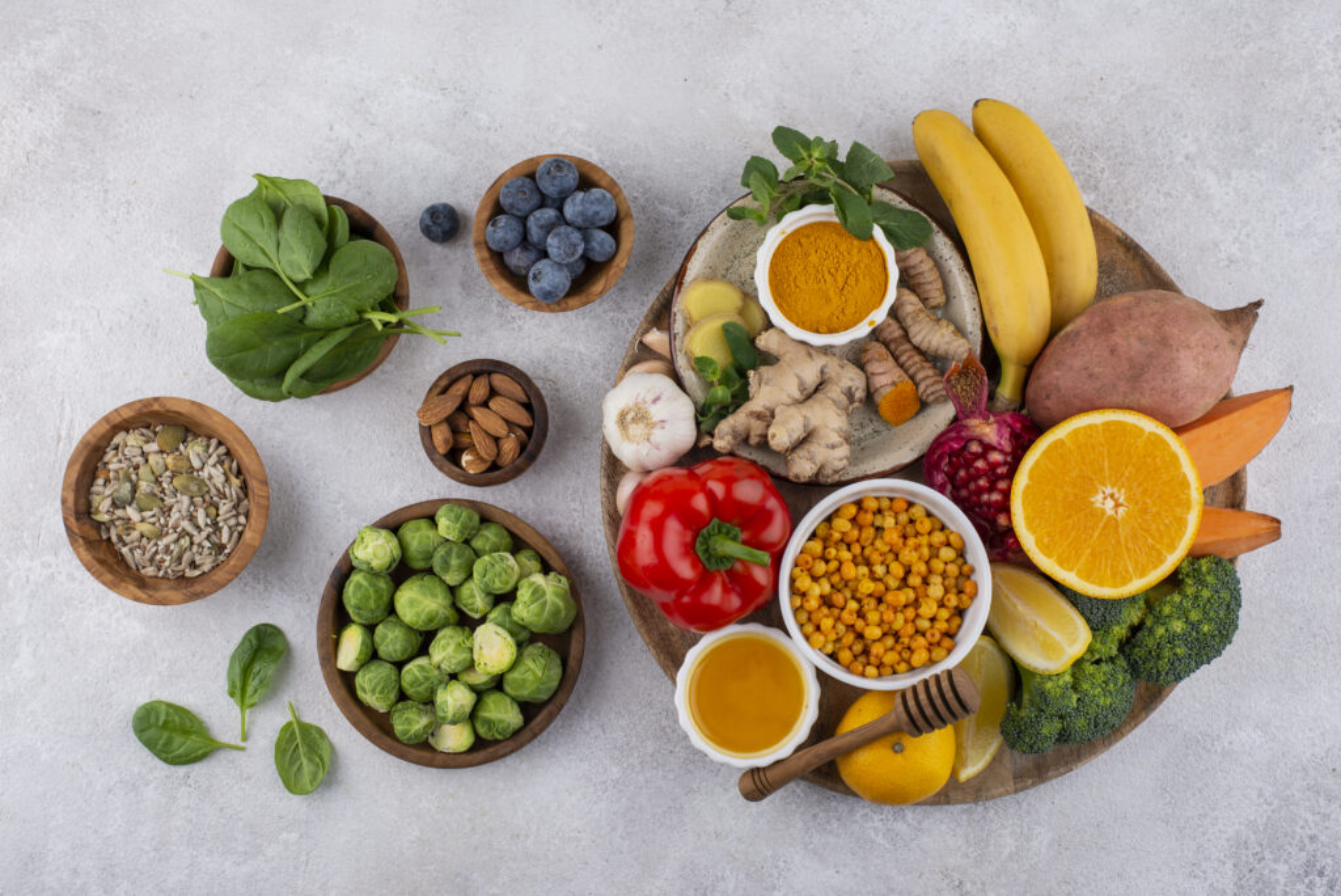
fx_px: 1863
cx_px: 670
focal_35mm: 50
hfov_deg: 39.6
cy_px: 448
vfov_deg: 27.0
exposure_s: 1/100
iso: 100
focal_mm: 50
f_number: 9
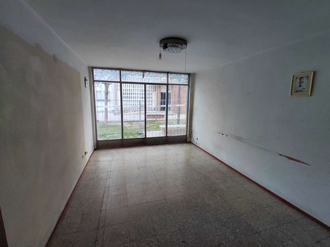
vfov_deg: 78.1
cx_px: 165
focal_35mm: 16
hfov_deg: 94.5
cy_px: 124
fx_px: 153
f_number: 2.2
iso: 125
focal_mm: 1.64
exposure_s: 1/60
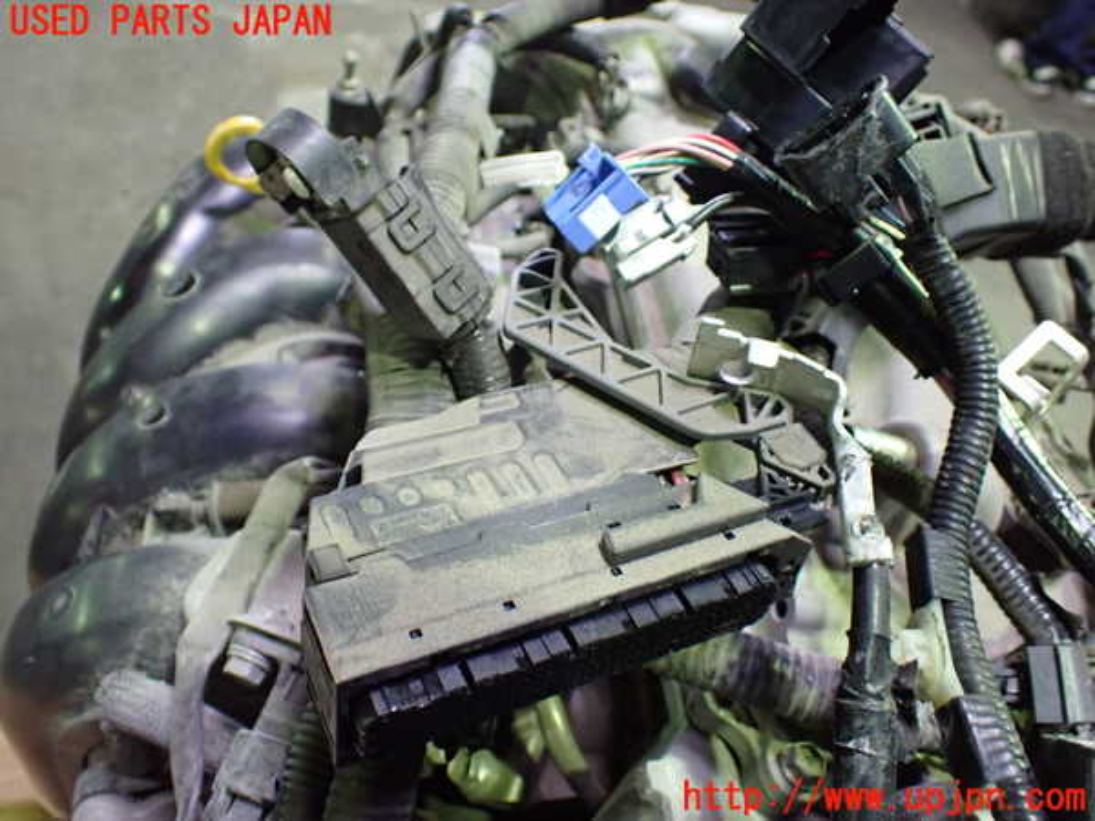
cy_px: 410
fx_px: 949
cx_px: 548
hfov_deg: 60.0
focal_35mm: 30
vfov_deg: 46.8
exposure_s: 1/30
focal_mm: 5.4
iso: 800
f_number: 2.3
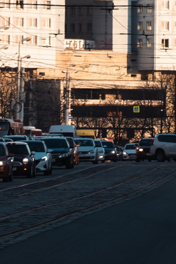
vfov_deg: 3.8
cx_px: 121
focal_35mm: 545
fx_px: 3996
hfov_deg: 2.5
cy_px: -167
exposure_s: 1/125
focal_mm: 90
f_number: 6.4
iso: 125
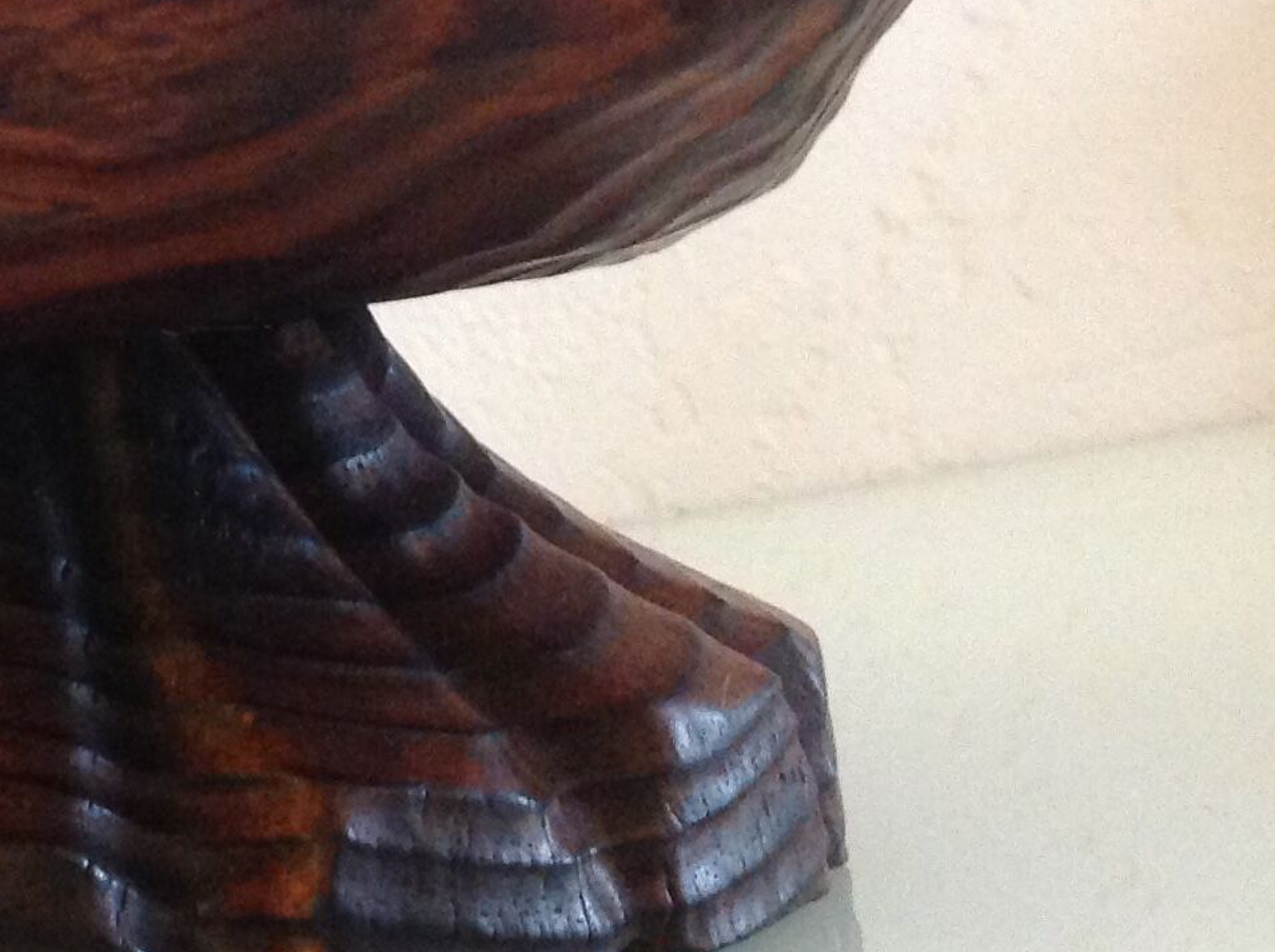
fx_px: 3493
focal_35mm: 95
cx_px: -53
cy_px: 122
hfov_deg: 19.9
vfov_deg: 15.4
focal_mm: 4.28
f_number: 2.4
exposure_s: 1/17
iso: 320
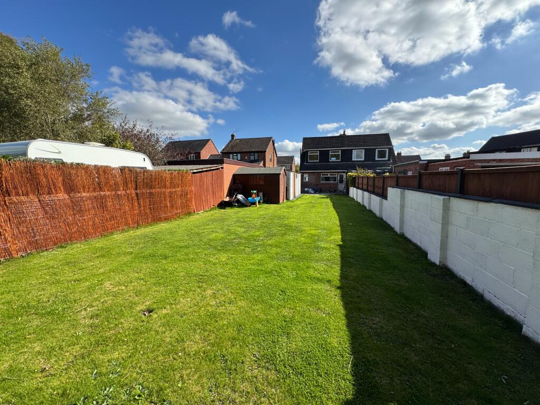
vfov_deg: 85.7
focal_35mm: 14
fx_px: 218
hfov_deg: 102.1
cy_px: 202
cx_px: 270
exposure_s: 1/1217
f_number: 2.2
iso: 50
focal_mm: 2.22
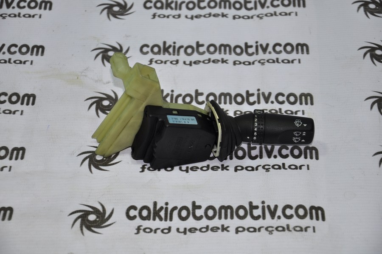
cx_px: 191
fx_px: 1192
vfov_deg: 12.2
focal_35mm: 112
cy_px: 127
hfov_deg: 18.2
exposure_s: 1/60
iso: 200
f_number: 5.3
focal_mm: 75
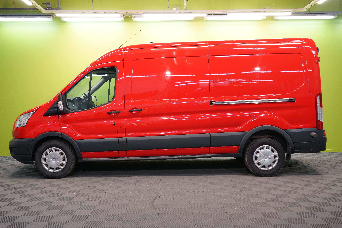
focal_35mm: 33
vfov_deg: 40.0
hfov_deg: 57.2
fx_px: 313
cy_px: 114
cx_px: 171
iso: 800
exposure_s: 1/25
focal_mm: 33
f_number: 6.3
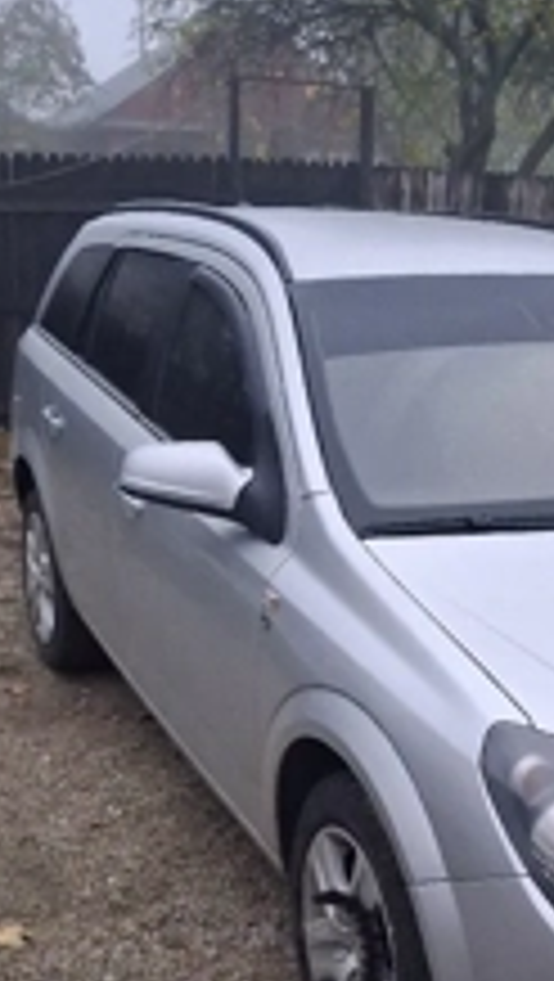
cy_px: 711
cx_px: 495
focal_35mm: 54
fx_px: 1407
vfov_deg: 37.7
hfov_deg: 21.8
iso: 640
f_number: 1.8
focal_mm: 4
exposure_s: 1/50
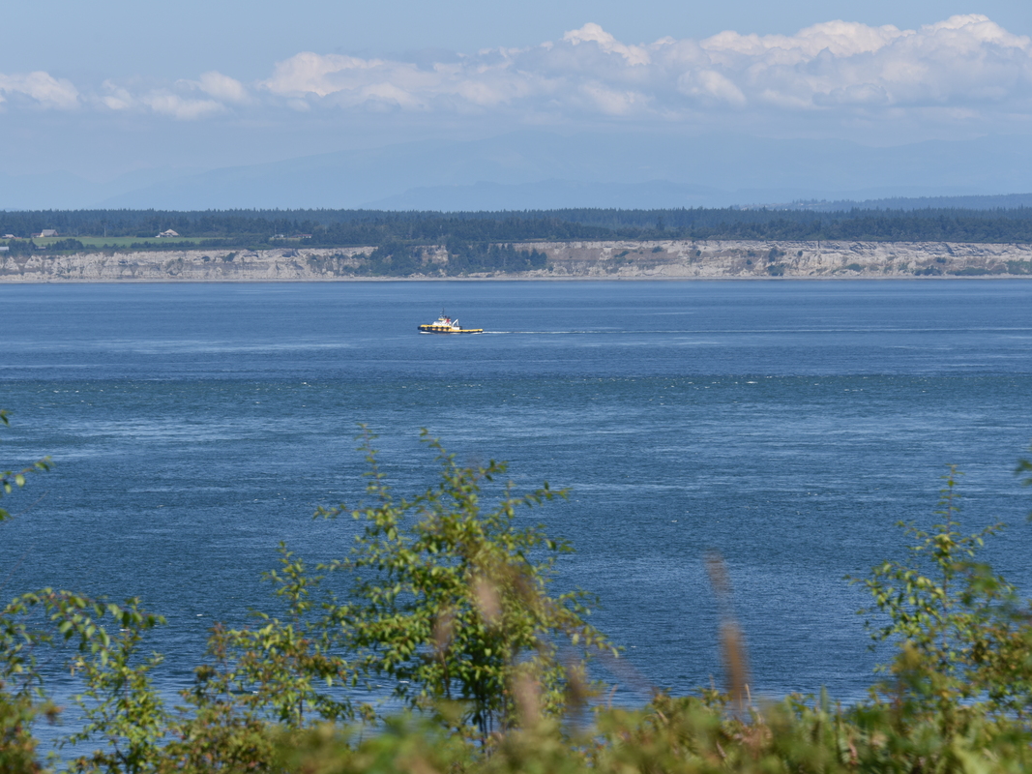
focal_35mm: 173
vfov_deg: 8.6
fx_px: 5157
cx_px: 484
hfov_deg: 11.4
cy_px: 363
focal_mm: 150
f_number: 9
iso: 100
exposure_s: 1/320
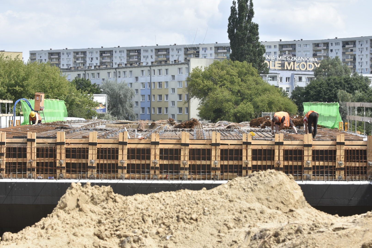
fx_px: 1095
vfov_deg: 12.9
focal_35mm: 106
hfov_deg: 19.3
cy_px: 125
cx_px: 187
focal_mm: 70
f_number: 9
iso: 100
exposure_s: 1/125
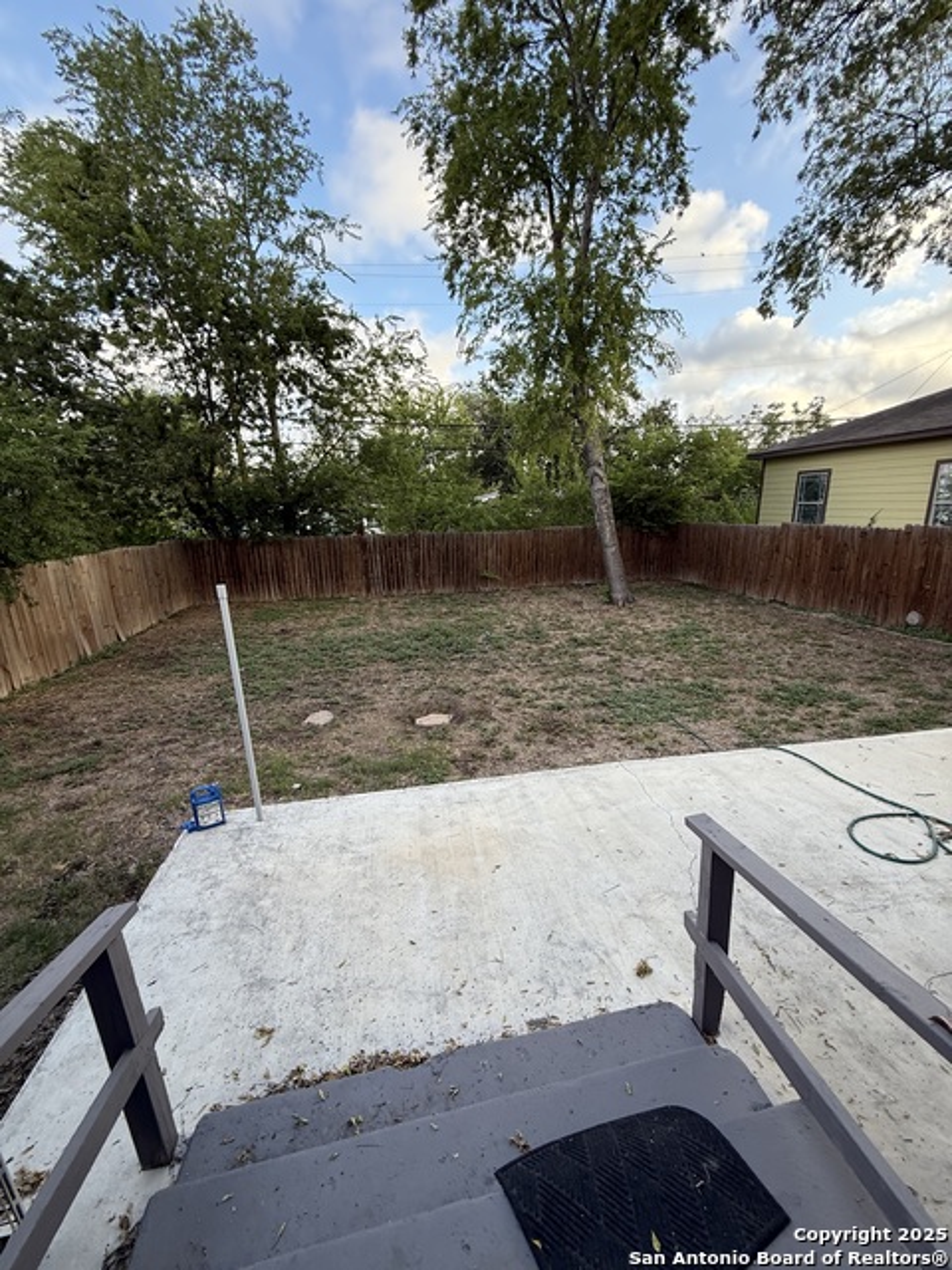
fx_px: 513
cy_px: 635
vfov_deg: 102.1
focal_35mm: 14
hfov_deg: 85.7
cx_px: 476
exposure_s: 1/130
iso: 50
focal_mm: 2.22
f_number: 2.2
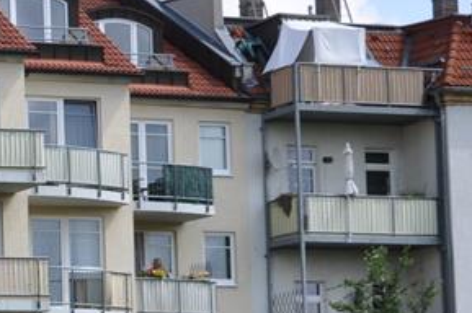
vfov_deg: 8.7
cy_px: 349
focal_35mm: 156
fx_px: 2043
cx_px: -346
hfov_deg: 12.2
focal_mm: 26
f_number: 9
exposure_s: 1/320
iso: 200
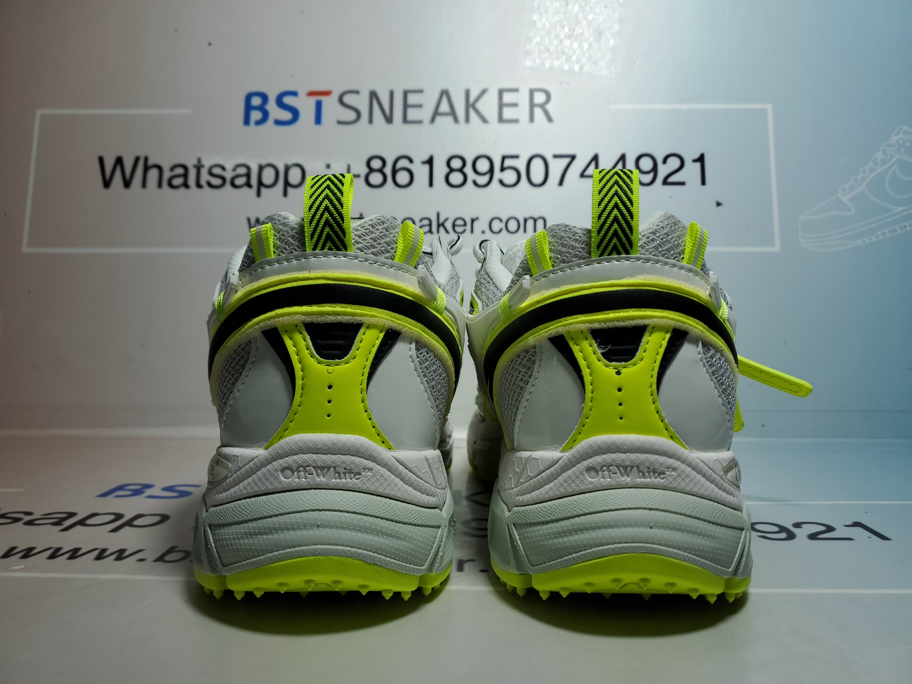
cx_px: 456
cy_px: 342
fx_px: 685
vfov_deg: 53.1
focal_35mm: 26
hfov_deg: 67.3
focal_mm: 4.3
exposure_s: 1/942
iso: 50
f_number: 1.5
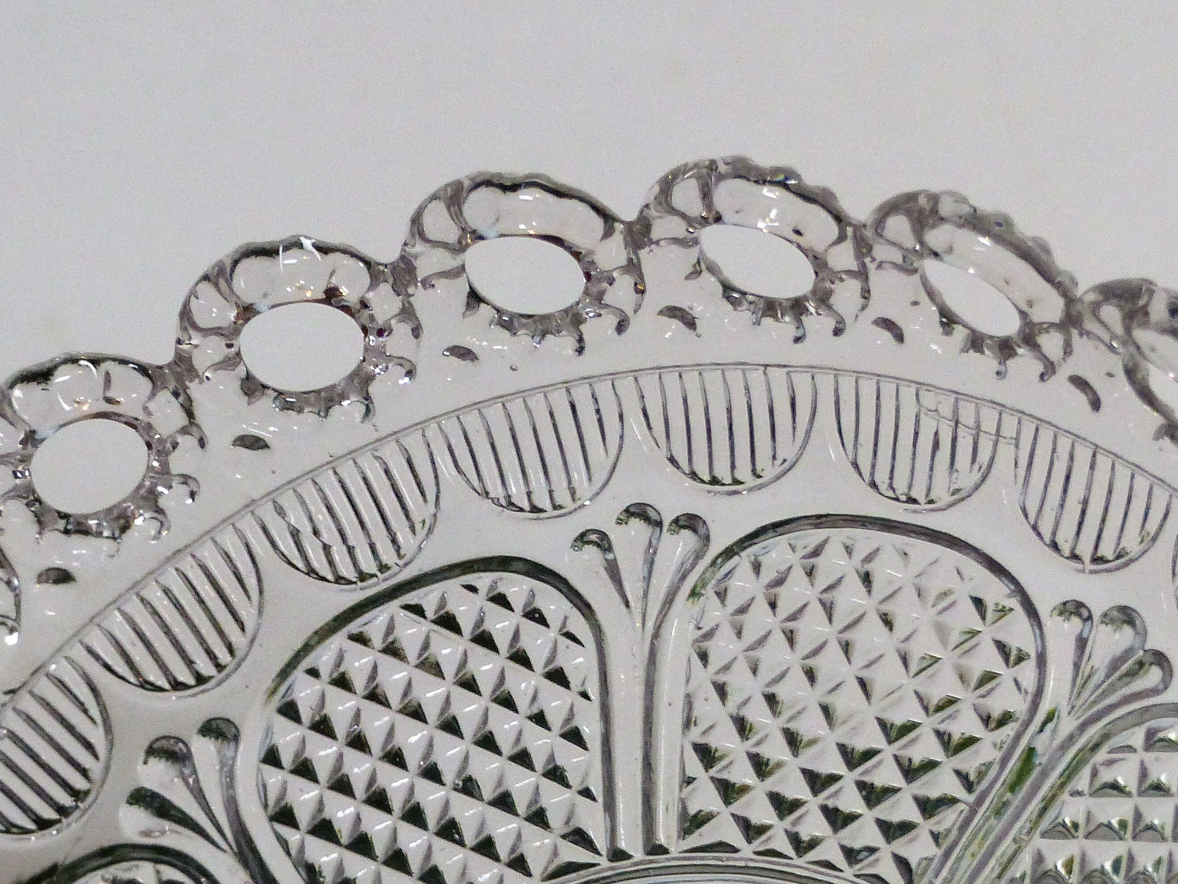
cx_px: 361
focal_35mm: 407
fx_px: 13850
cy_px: 655
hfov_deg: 4.9
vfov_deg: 3.7
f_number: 2.8
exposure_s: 1/80
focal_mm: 44
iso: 400
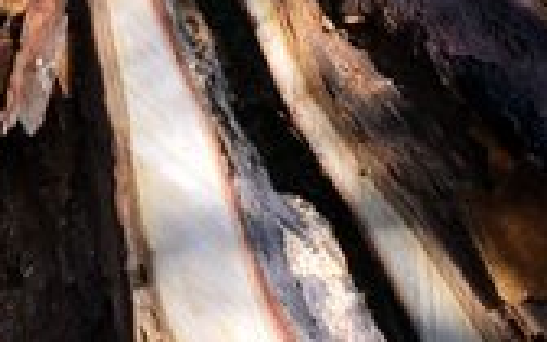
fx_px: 1312
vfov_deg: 14.3
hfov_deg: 23.1
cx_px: 91
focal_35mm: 88
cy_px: -101
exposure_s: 1/1276
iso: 32
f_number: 2.2
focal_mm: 4.15
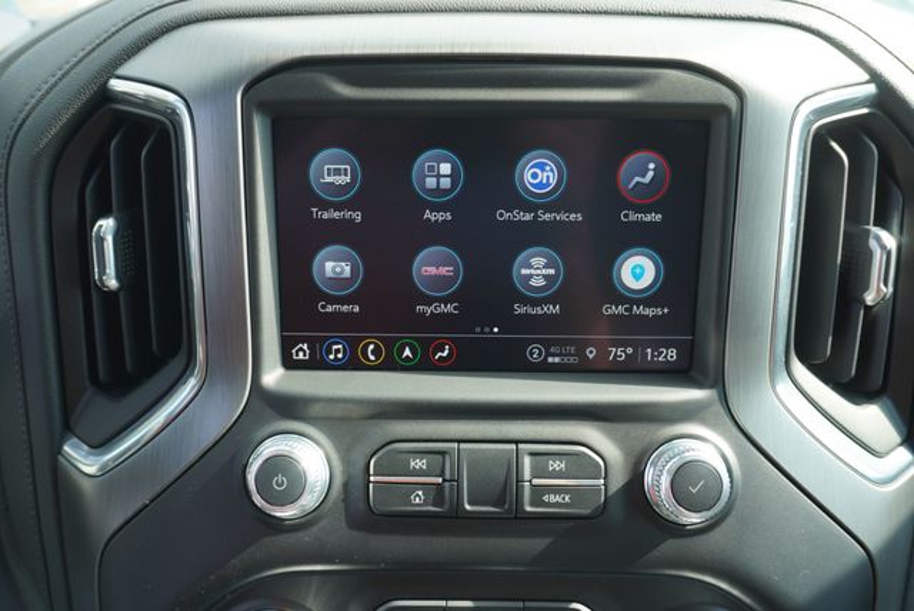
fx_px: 762
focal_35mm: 30
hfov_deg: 61.9
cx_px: 457
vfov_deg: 43.7
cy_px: 306
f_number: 4.5
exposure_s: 1/80
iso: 100
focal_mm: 20
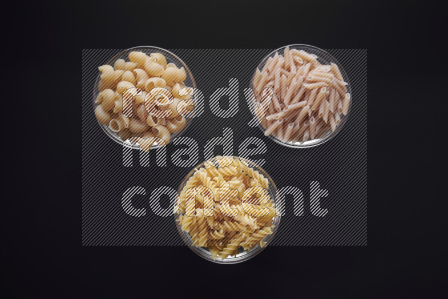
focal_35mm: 51
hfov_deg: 38.9
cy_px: 147
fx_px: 634
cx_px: 224
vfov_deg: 26.5
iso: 100
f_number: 8
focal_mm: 50
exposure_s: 1/100
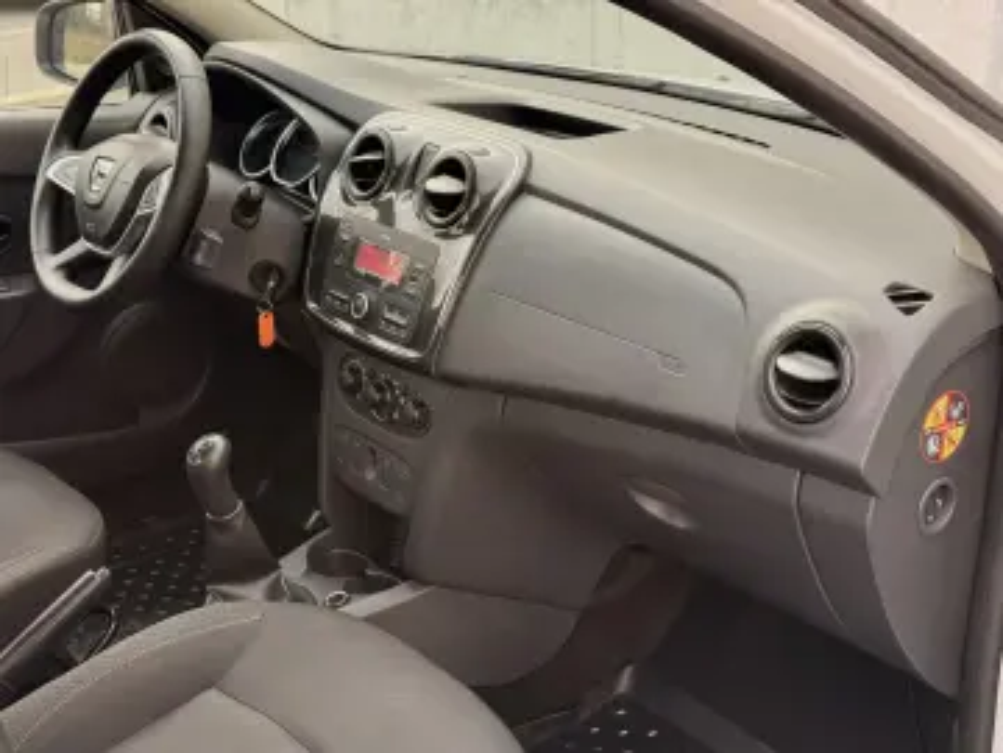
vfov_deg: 30.3
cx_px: 502
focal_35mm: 48
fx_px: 1391
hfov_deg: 39.7
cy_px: 376
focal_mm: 6.76
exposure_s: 1/97
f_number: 1.78
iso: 100
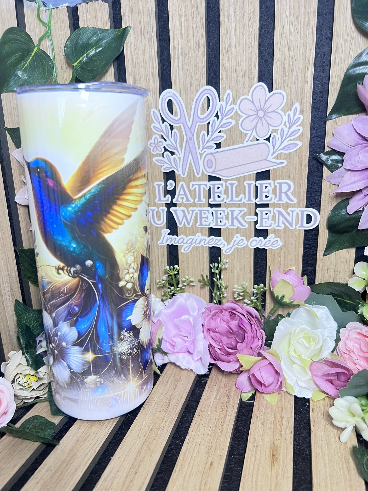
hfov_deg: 53.1
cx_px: 184
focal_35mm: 26
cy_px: 246
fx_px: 369
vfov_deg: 67.3
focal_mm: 5.7
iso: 125
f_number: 1.5
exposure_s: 1/81
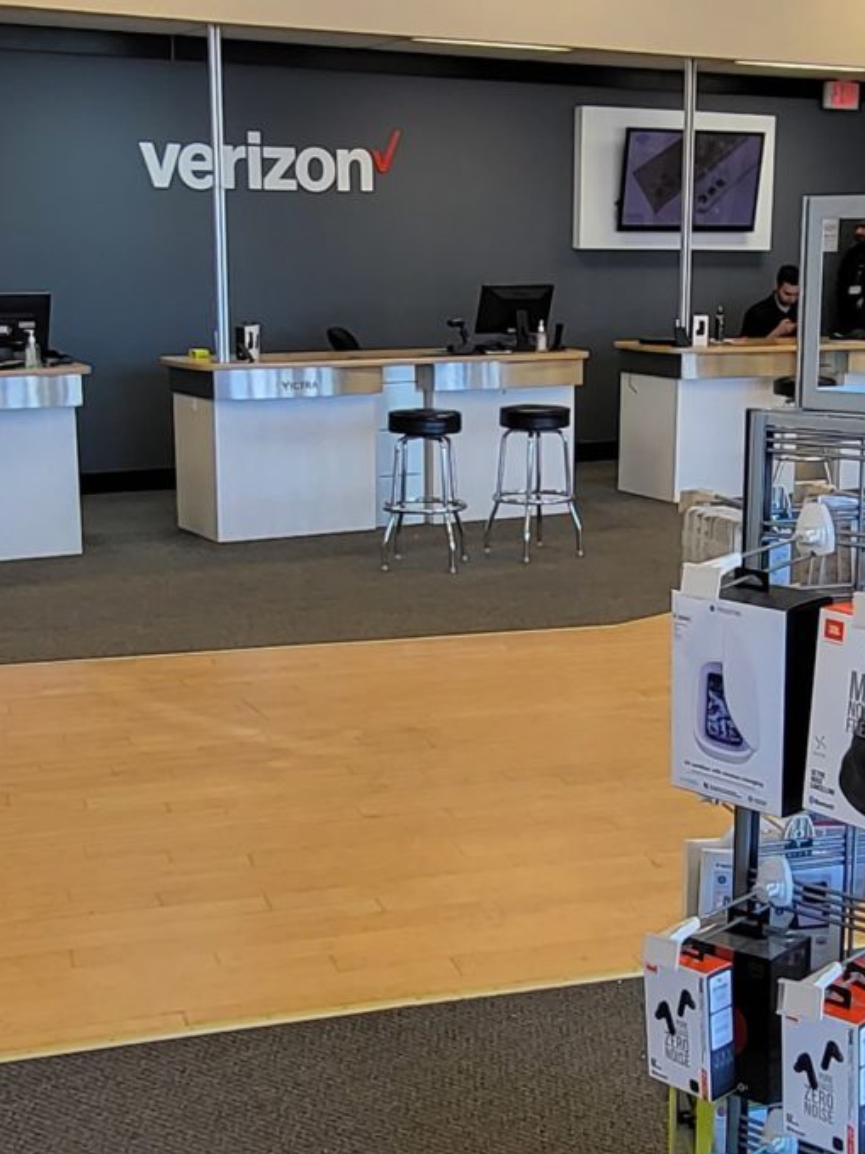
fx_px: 1633
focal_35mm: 49
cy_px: 598
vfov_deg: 38.9
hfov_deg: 29.6
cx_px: 503
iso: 40
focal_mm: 1.74
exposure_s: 1/60
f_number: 2.2
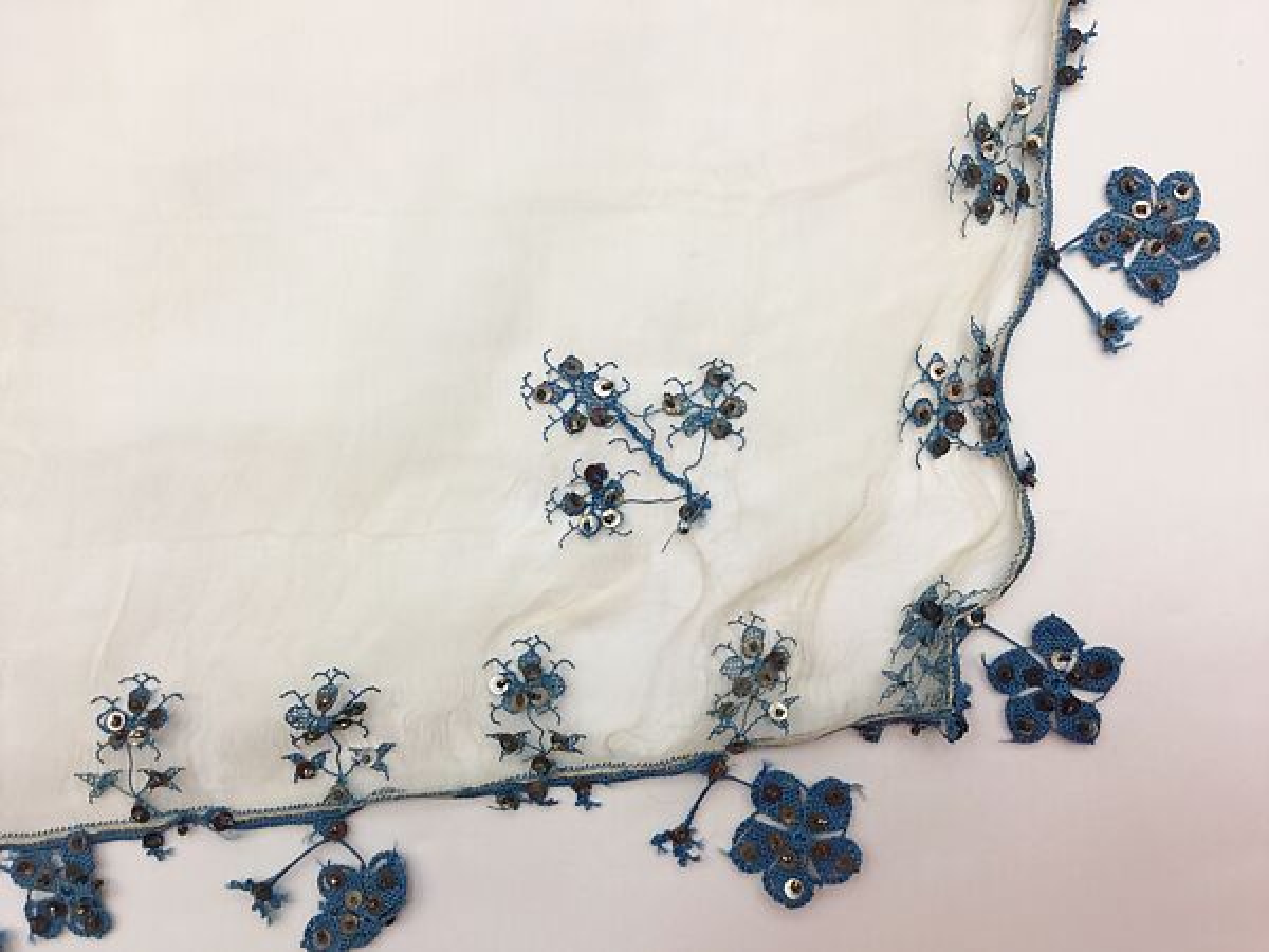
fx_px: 1136
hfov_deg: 58.4
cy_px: 476
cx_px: 634
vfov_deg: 45.4
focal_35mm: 31
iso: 25
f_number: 2.4
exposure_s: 1/60
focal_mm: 3.3
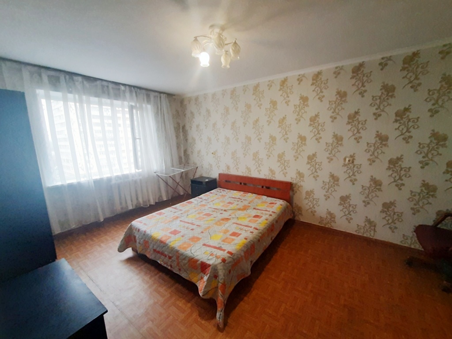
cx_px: 226
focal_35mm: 13
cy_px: 170
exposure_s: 1/33
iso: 200
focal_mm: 1.42
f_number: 2.2
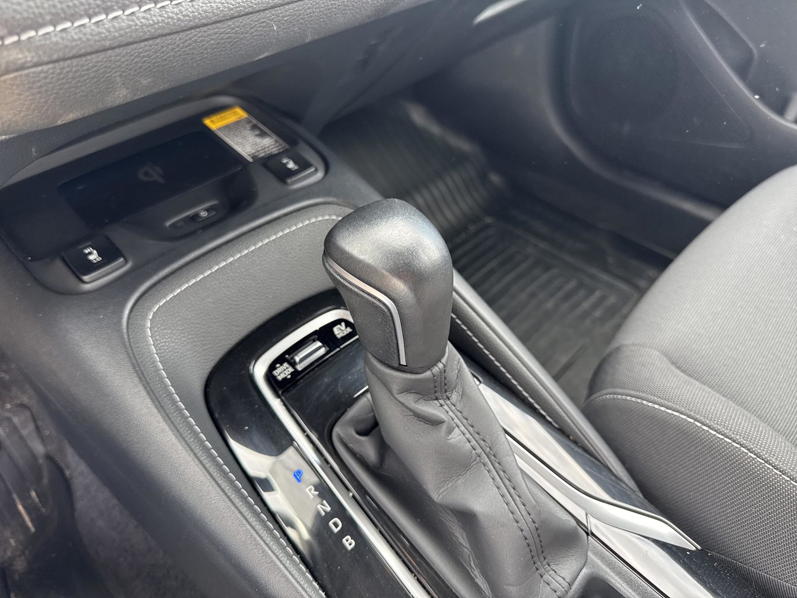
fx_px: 553
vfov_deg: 56.8
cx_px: 398
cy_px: 299
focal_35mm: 24
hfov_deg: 71.6
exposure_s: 1/121
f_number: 1.78
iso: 125
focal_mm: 6.76
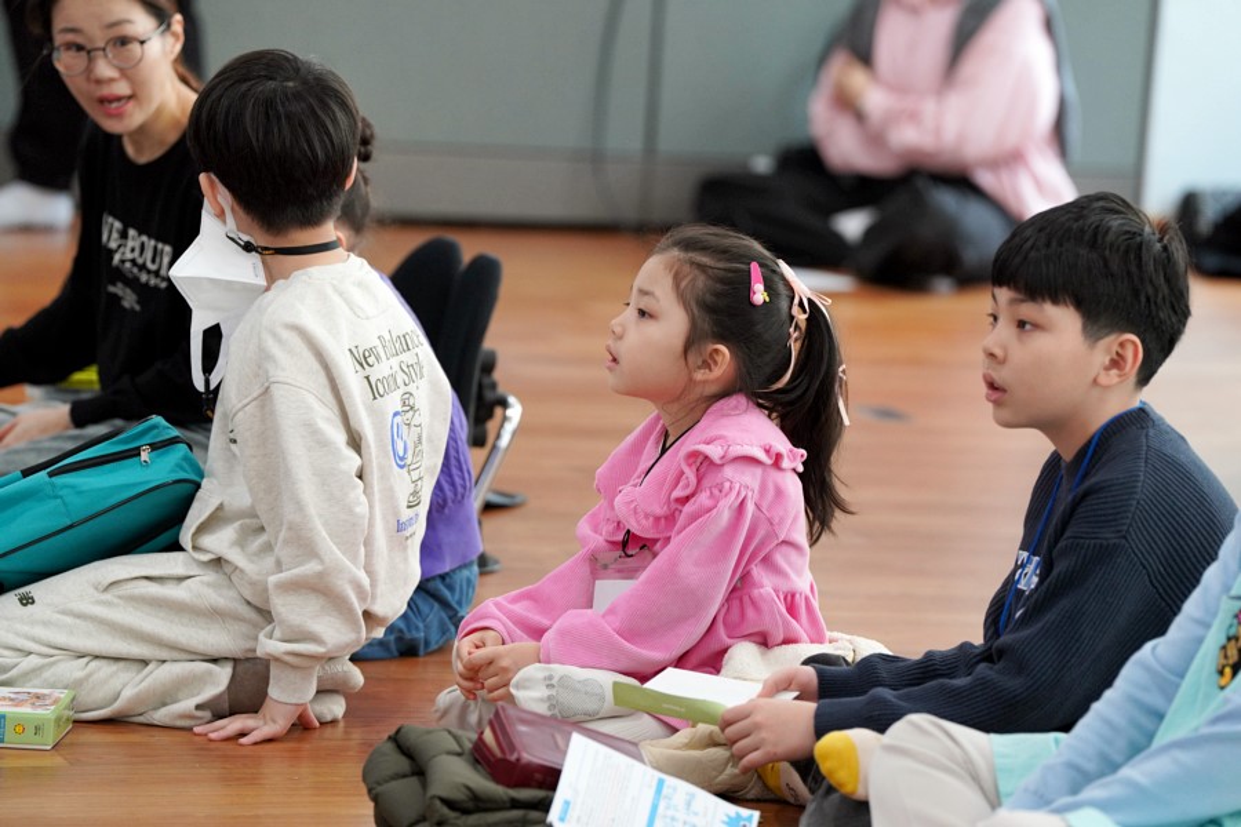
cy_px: 414
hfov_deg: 10.3
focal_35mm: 200
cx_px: 620
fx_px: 6894
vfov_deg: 6.9
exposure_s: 1/250
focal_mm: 200
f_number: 4
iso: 1600
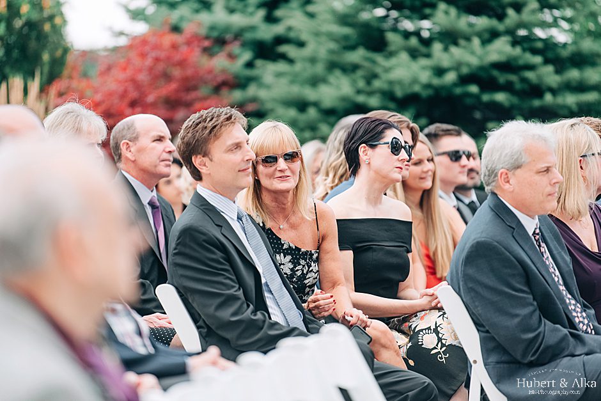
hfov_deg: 10.3
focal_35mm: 200
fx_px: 3339
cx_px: 300
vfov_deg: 6.9
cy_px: 200
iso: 250
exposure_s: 1/1250
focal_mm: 200
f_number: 2.8
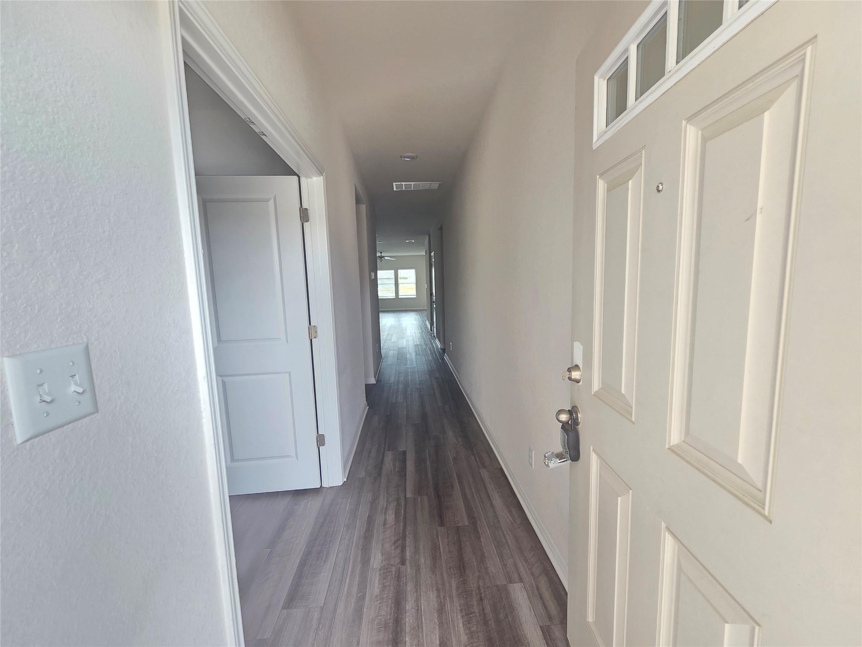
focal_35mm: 13
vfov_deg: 89.9
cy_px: 324
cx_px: 431
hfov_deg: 106.2
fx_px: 324
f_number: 2.2
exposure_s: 1/120
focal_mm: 2.2
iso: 250
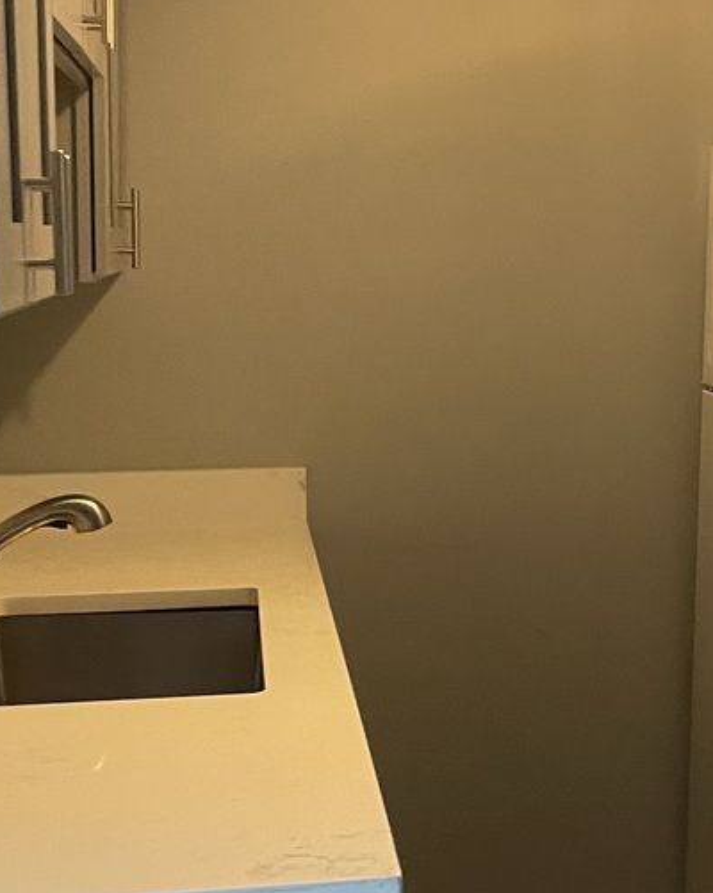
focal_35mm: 73
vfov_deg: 26.1
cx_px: 674
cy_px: 405
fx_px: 1928
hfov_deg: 20.4
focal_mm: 4.2
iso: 400
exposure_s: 1/40
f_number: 1.6
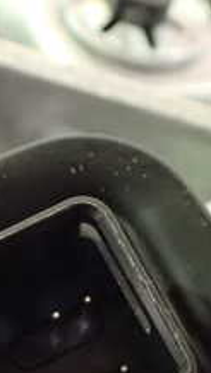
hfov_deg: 13.4
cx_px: 43
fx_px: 893
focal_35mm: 90
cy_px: 358
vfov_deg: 22.9
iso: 1600
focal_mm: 5.4
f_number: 2.3
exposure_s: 1/30
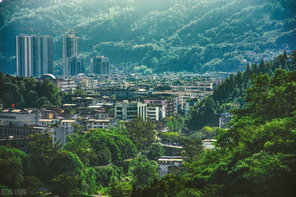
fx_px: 1295
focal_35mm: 158
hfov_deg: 13.0
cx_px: 148
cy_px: 98
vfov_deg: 8.7
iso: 100
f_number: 5.6
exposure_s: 1/1000
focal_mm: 105
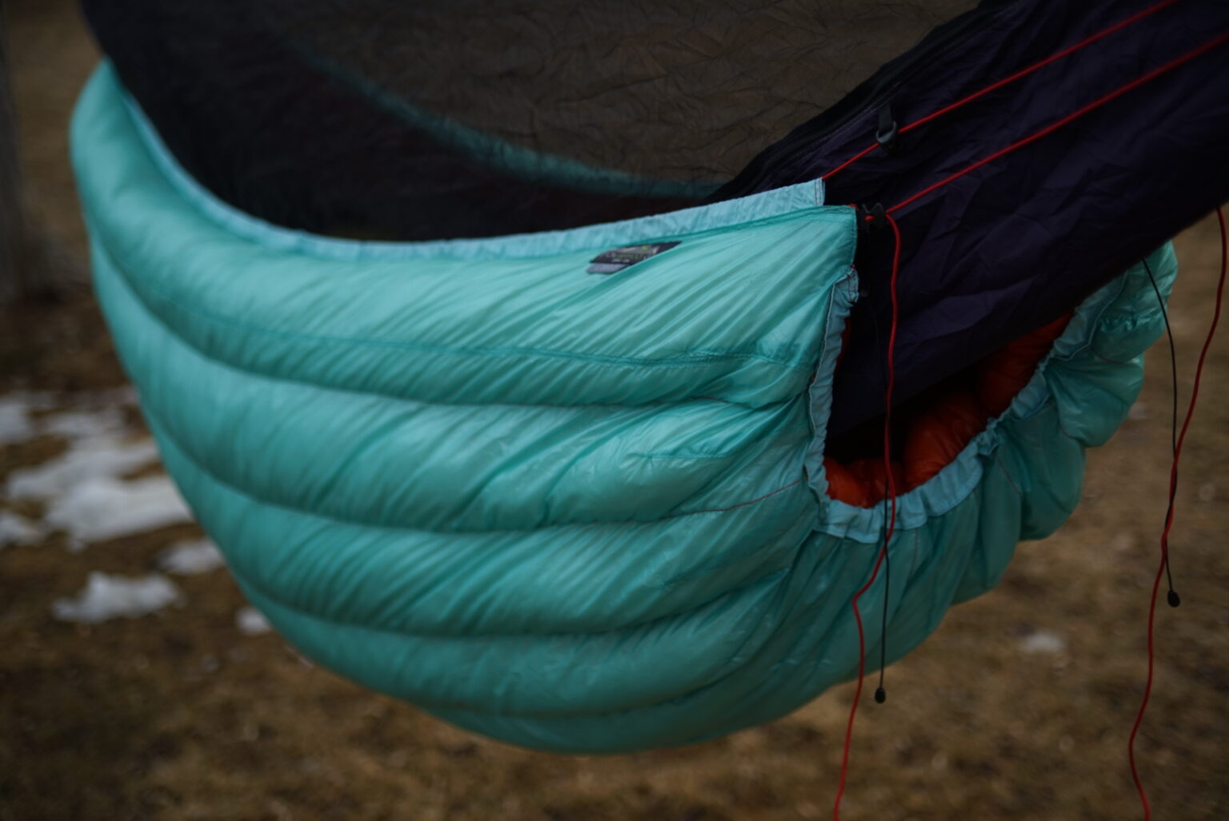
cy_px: 410
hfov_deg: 39.6
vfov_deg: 27.0
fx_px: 1708
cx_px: 614
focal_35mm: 50
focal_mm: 50
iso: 100
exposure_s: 1/60
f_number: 2.8
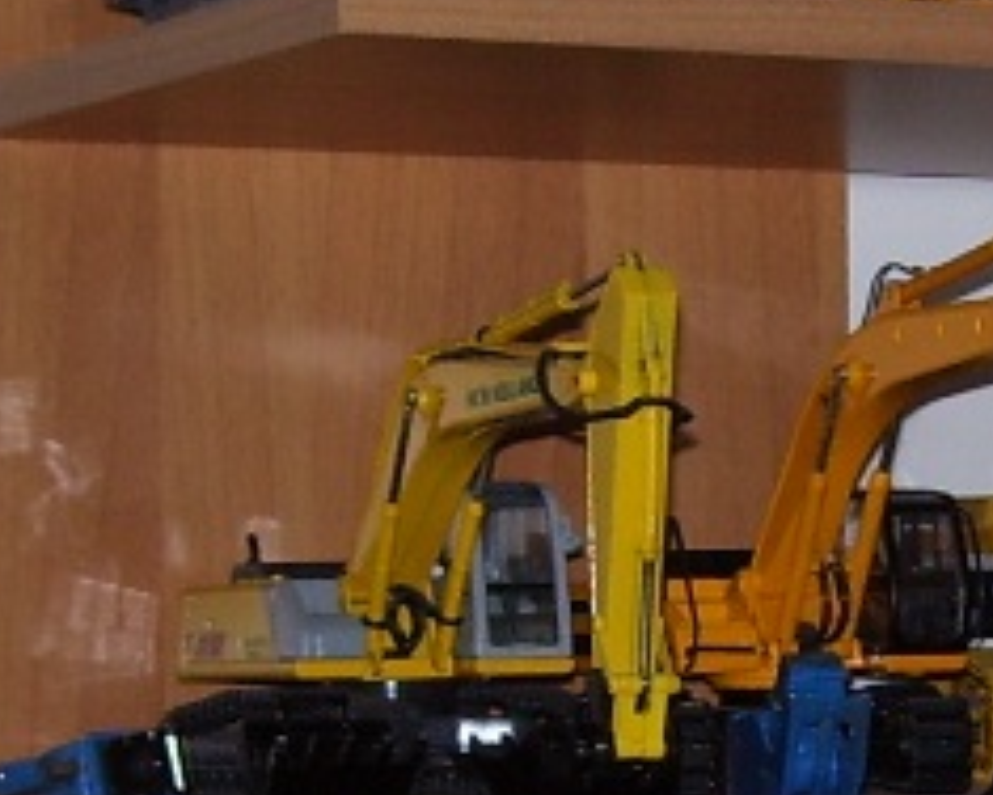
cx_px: 744
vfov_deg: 10.0
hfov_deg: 12.6
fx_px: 4497
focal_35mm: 153
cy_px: 787
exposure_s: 1/60
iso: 80
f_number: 2.7
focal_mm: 6
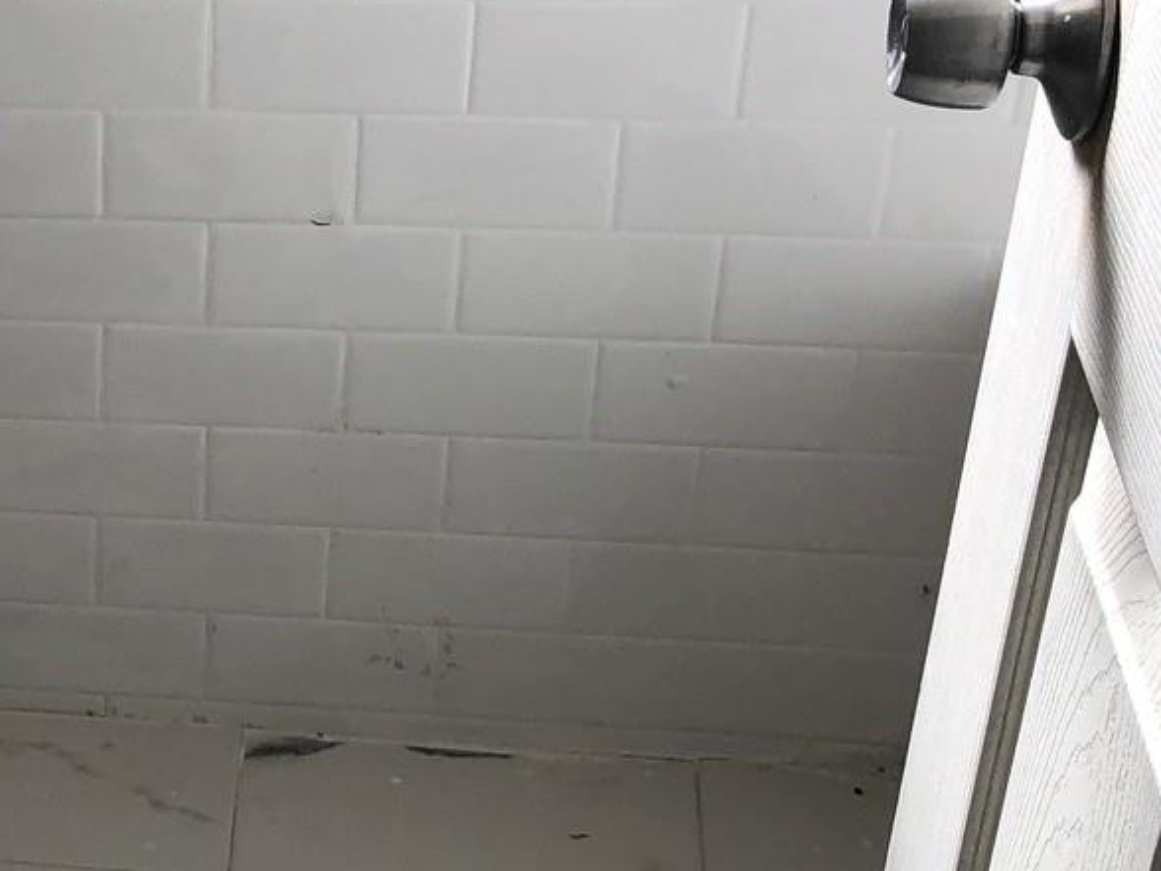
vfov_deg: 15.3
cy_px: 628
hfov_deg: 19.0
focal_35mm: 96
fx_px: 3220
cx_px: -334
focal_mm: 3.99
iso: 20
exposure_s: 1/267
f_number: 1.8
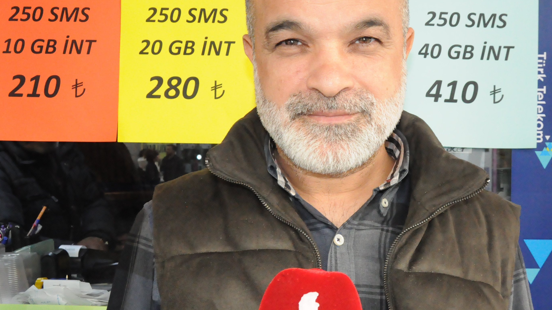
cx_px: 353
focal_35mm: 54
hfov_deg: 38.2
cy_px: 150
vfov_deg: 22.2
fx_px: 790
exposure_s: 1/200
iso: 3200
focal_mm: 22
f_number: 8
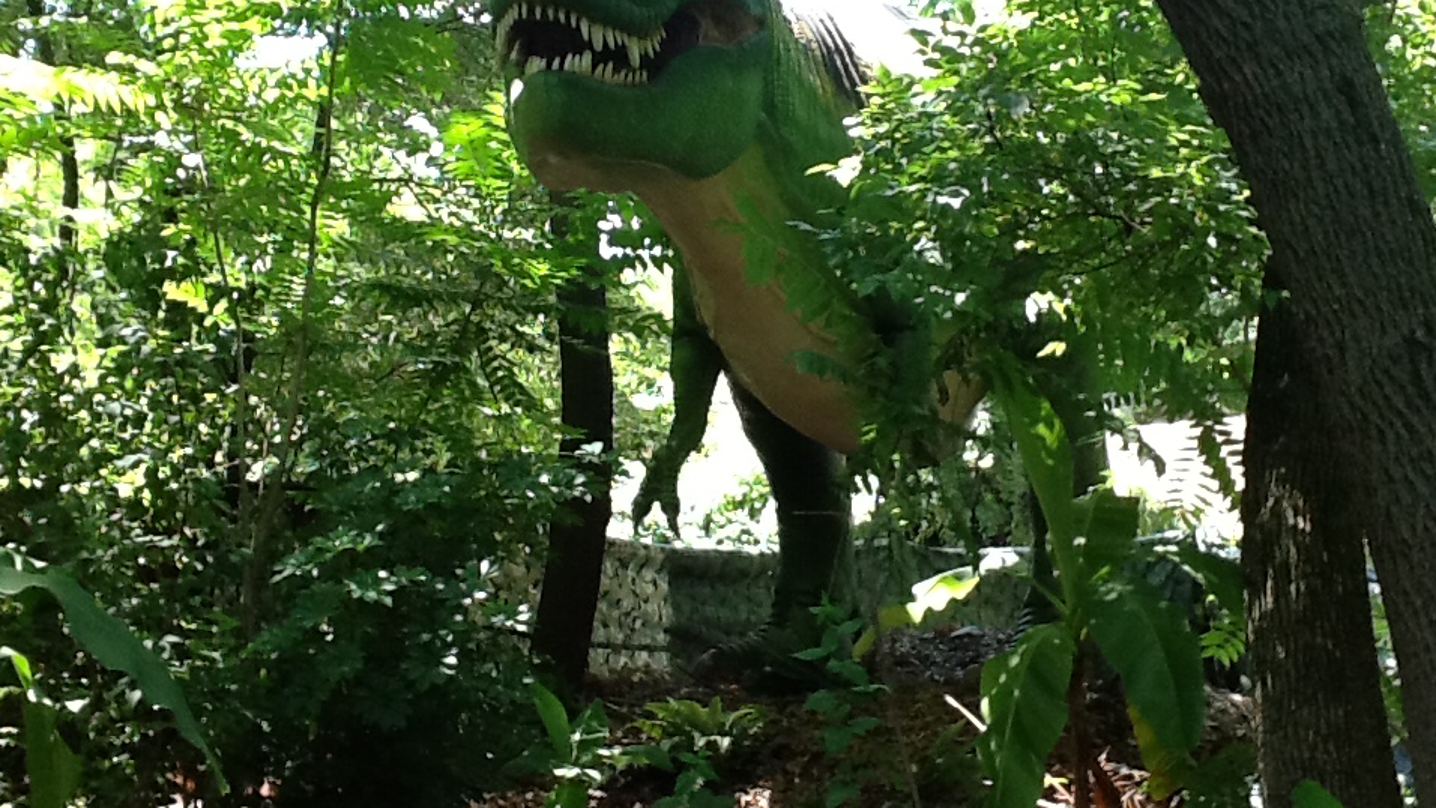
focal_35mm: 35
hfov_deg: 56.6
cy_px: 279
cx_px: 718
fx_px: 1333
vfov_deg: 33.5
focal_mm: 2.03
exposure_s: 1/120
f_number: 2.4
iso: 100
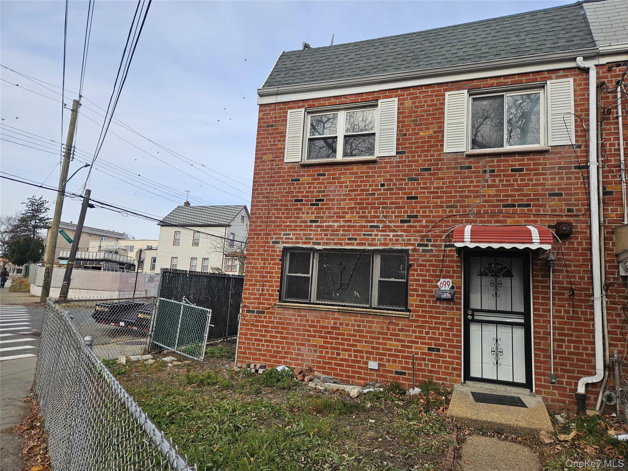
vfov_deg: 58.9
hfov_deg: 73.9
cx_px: 314
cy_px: 236
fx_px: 417
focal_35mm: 23
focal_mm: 5.4
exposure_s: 1/1076
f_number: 1.8
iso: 25
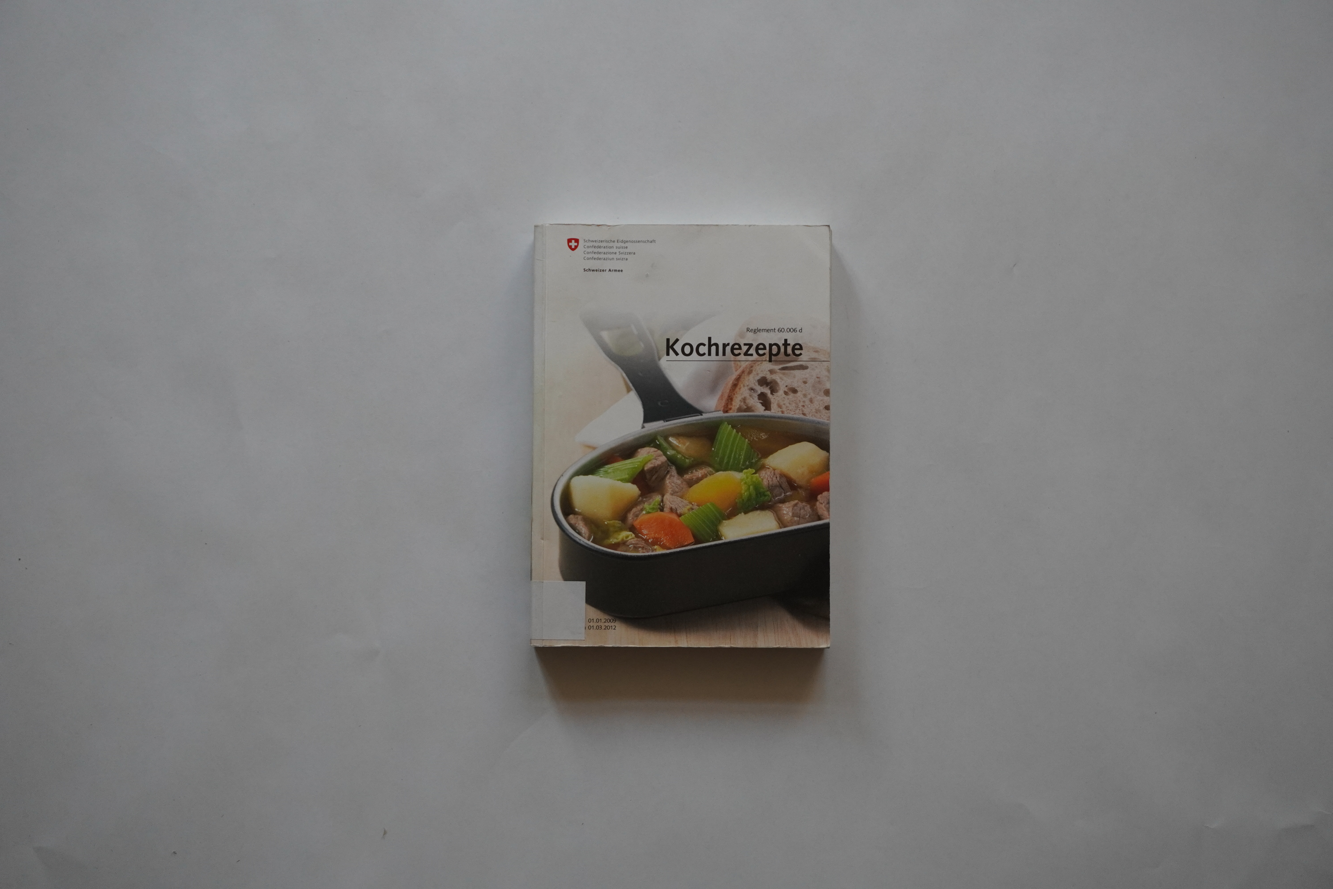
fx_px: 1944
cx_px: 666
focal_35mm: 52
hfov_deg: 37.9
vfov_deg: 25.8
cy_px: 444
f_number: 5.6
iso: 640
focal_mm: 35
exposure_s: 1/160
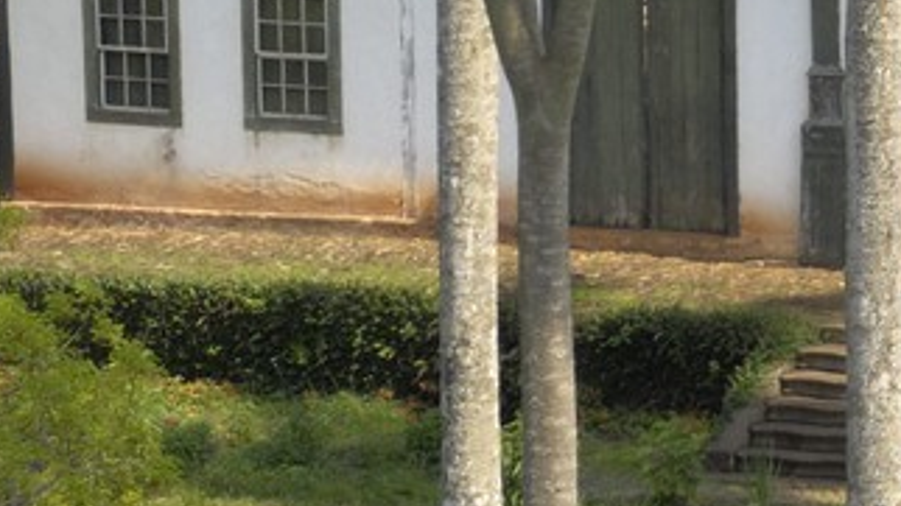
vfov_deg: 2.2
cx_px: 2219
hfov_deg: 3.9
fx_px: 13018
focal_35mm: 545
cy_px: -855
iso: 100
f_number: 9
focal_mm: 70
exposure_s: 1/160
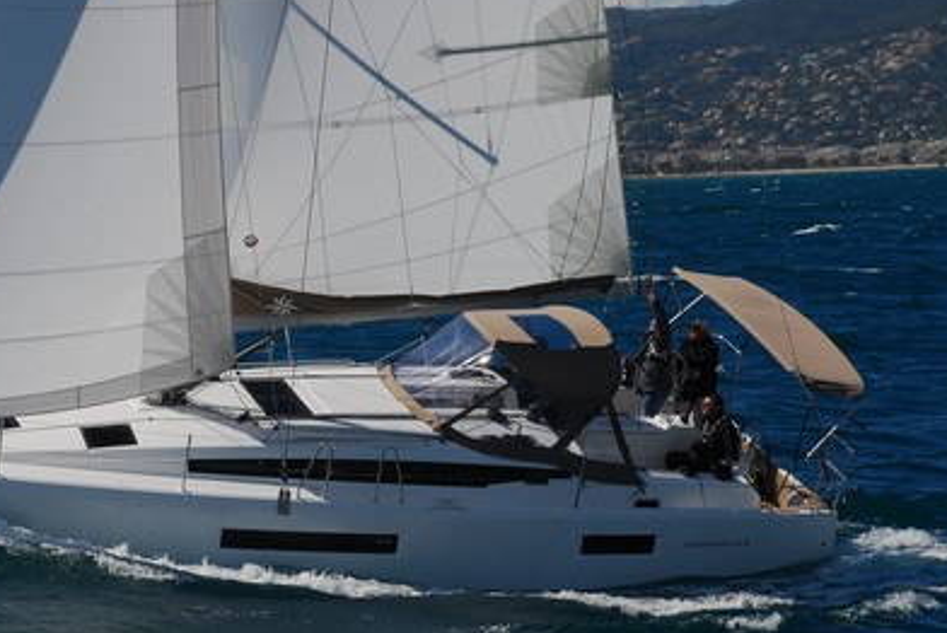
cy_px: 406
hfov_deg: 11.2
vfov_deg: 7.5
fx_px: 4839
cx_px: 278
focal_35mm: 184
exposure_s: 1/1000
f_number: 11
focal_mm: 75
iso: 250
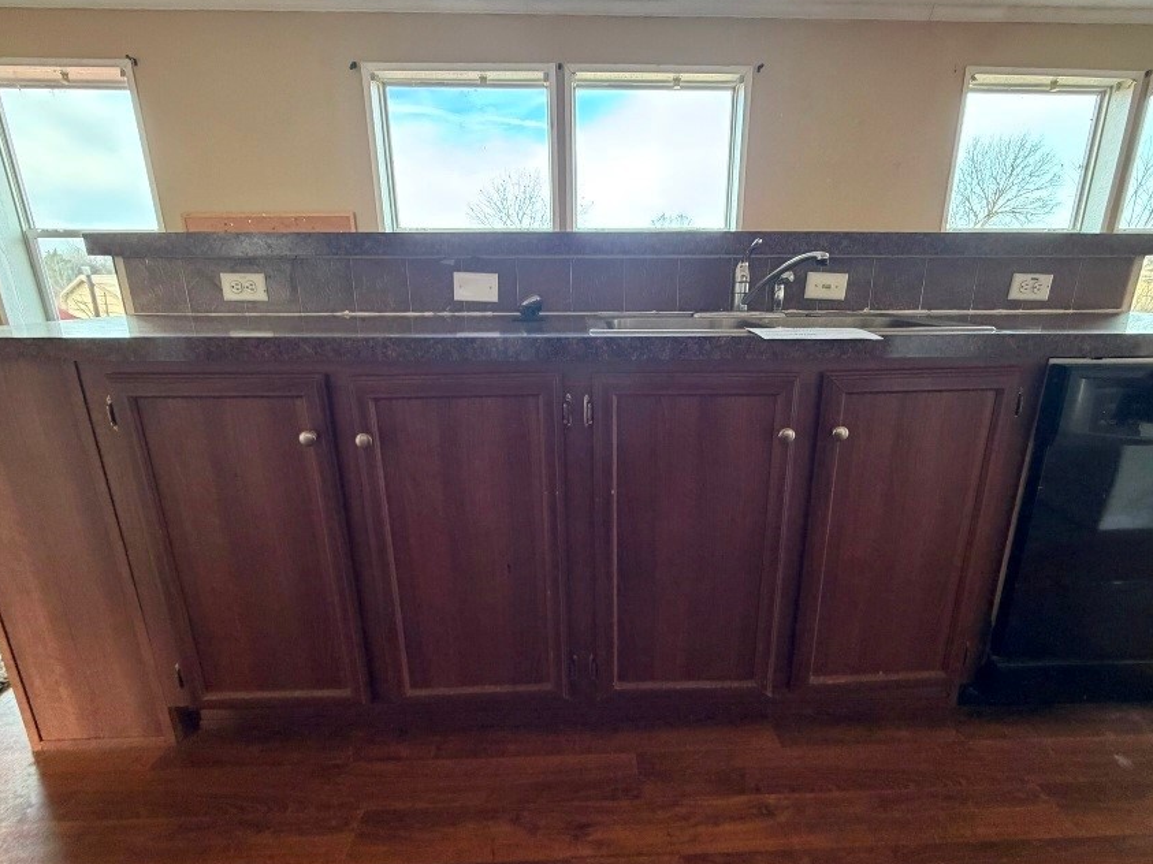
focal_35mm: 17
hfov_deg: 91.0
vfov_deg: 74.7
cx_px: 607
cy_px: 440
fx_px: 566
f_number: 2.2
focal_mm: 2.22
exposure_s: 1/60
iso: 320
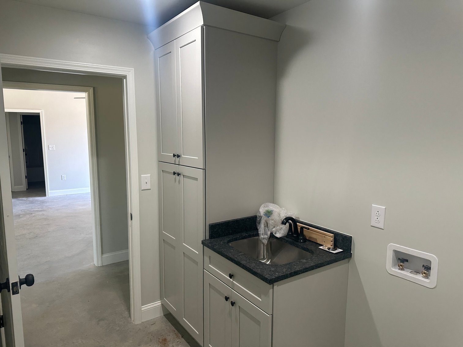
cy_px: 174
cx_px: 232
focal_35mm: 24
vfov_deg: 56.8
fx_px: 321
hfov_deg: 71.6
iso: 200
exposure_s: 1/120
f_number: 1.78
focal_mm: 6.86
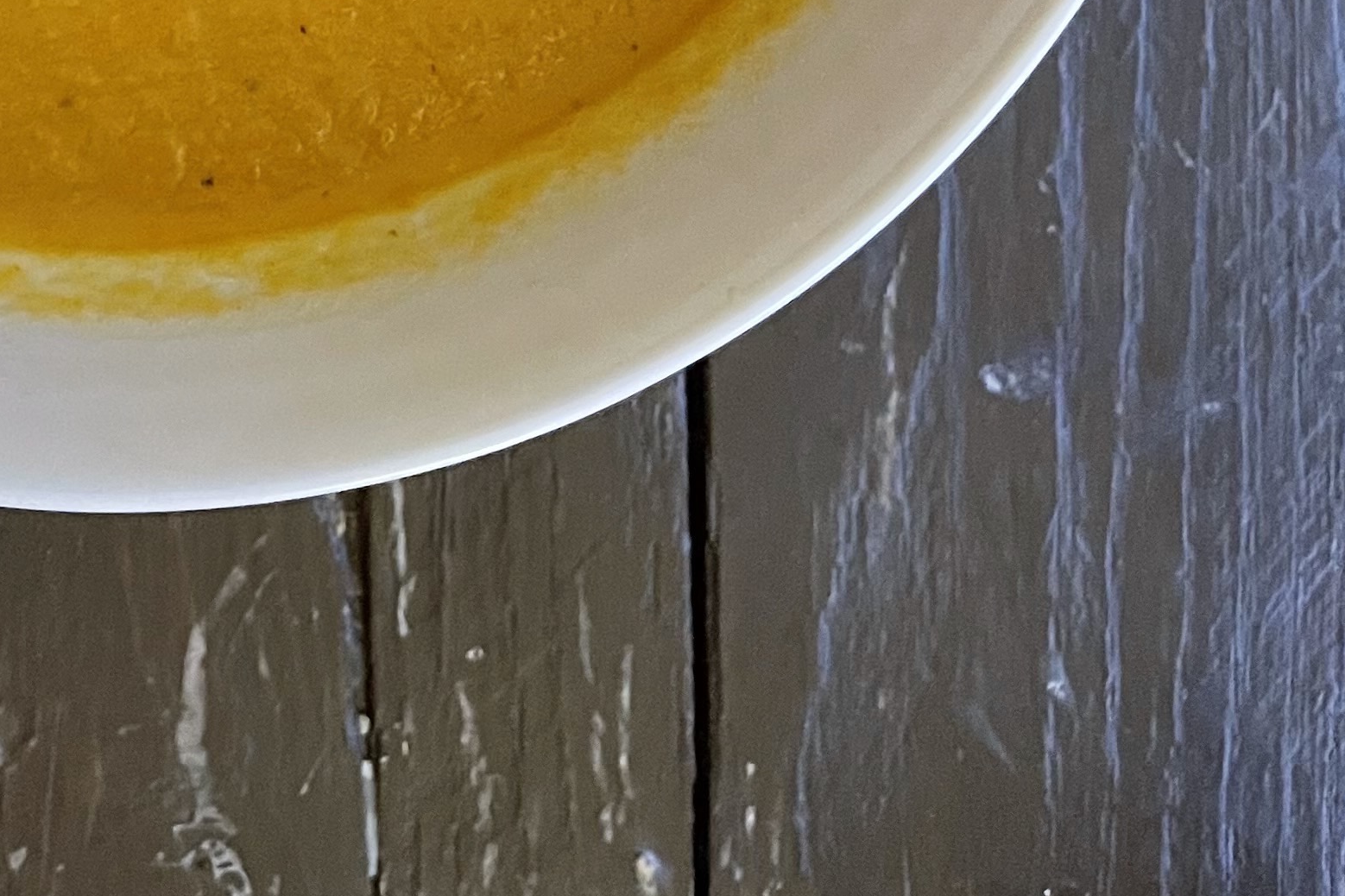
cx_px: 47
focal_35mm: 70
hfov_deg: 27.4
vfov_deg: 16.9
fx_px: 2615
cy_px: -590
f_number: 1.6
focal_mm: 5.1
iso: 640
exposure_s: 1/30
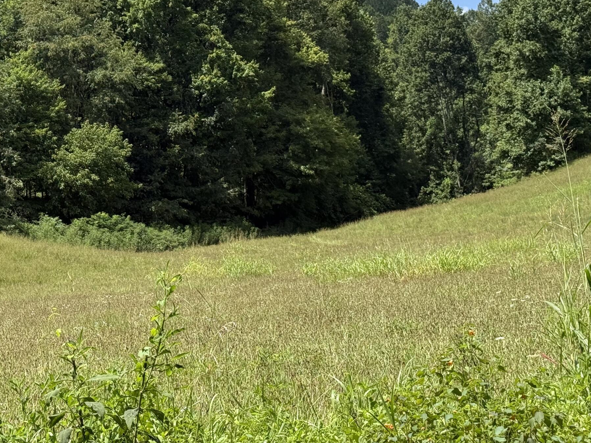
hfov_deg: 24.3
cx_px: 209
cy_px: 82
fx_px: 1366
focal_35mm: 80
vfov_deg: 18.3
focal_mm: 6.76
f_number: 1.78
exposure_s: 1/4587
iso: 100
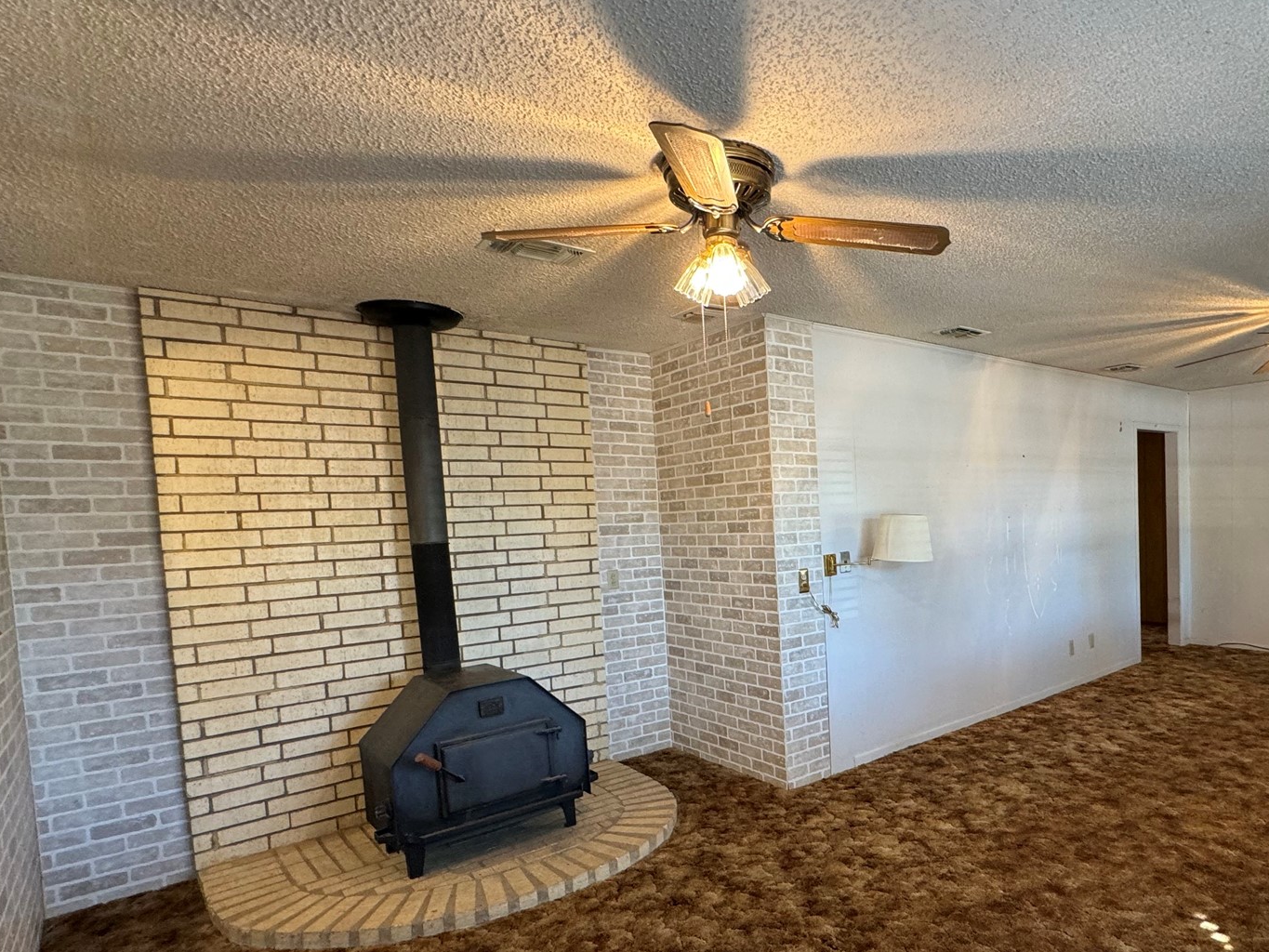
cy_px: 563
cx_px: 837
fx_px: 770
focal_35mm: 21
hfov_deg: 76.7
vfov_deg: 63.0
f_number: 2.2
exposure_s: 1/60
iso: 250
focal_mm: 2.22
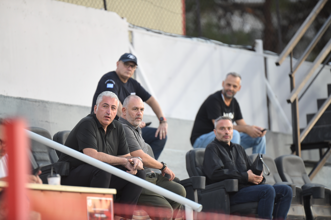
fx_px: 2758
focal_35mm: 300
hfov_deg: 6.9
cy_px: 110
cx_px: 166
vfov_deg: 4.6
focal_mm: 300
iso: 1000
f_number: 2.8
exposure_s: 1/640
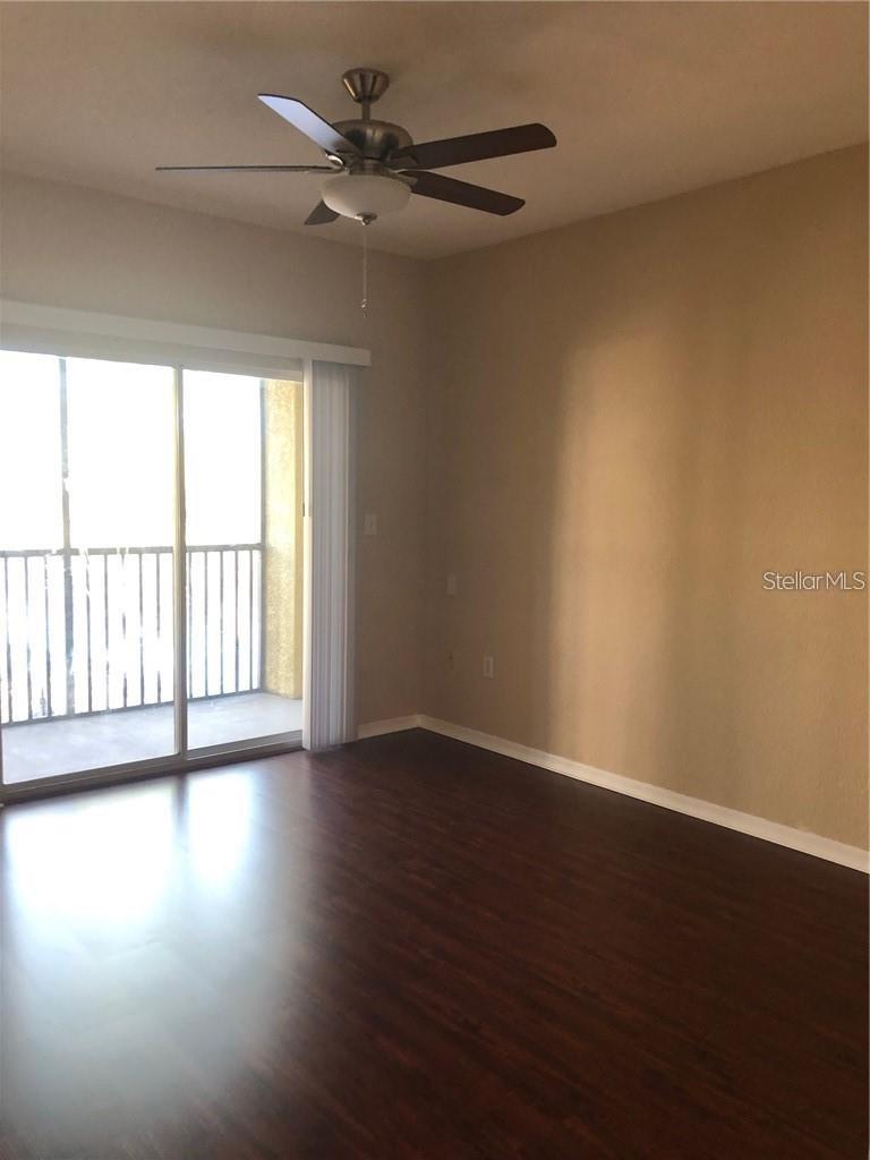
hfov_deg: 49.7
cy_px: 580
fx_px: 938
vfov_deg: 63.4
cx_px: 435
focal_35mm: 28
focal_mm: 3.99
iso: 40
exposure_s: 1/17
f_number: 1.8
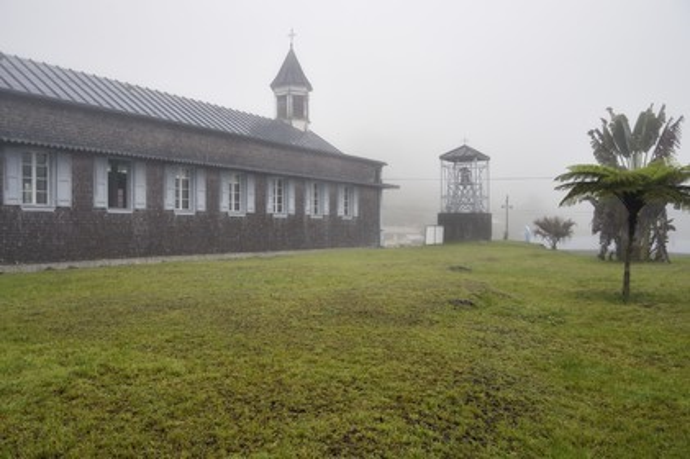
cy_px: 230
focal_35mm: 31
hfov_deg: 60.3
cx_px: 345
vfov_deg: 42.3
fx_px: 594
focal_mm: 31
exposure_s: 1/250
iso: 400
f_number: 9
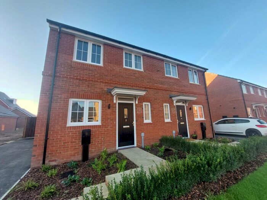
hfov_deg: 106.2
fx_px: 100
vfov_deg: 89.9
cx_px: 134
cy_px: 100
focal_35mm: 13
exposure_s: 1/205
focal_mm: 1.74
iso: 50
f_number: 2.2
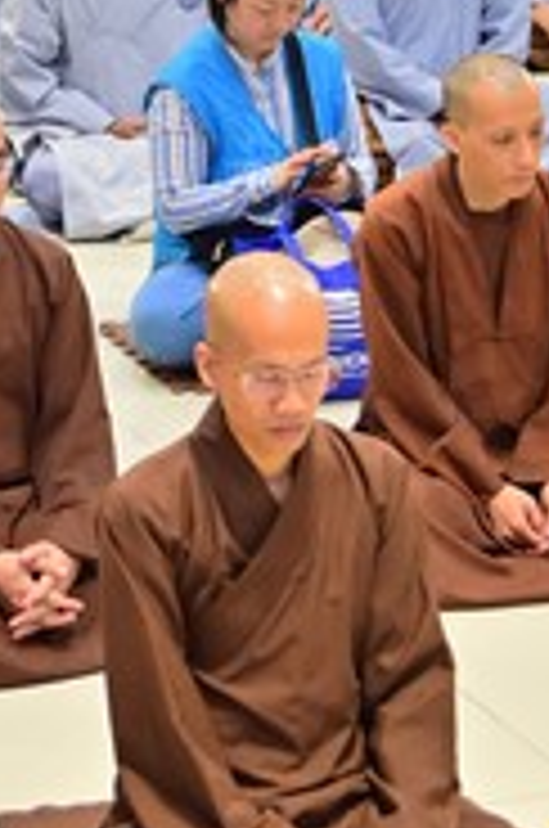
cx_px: -151
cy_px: -356
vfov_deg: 11.7
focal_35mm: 170
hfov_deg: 8.0
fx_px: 3903
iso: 1250
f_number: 4.5
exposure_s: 1/100
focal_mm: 48
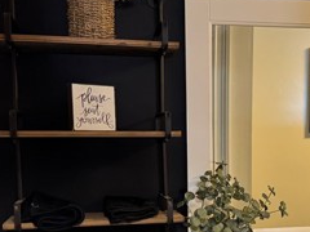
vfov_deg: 22.6
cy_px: 189
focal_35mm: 64
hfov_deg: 29.7
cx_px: 236
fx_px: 573
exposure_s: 1/60
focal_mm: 6.76
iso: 250
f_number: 1.78
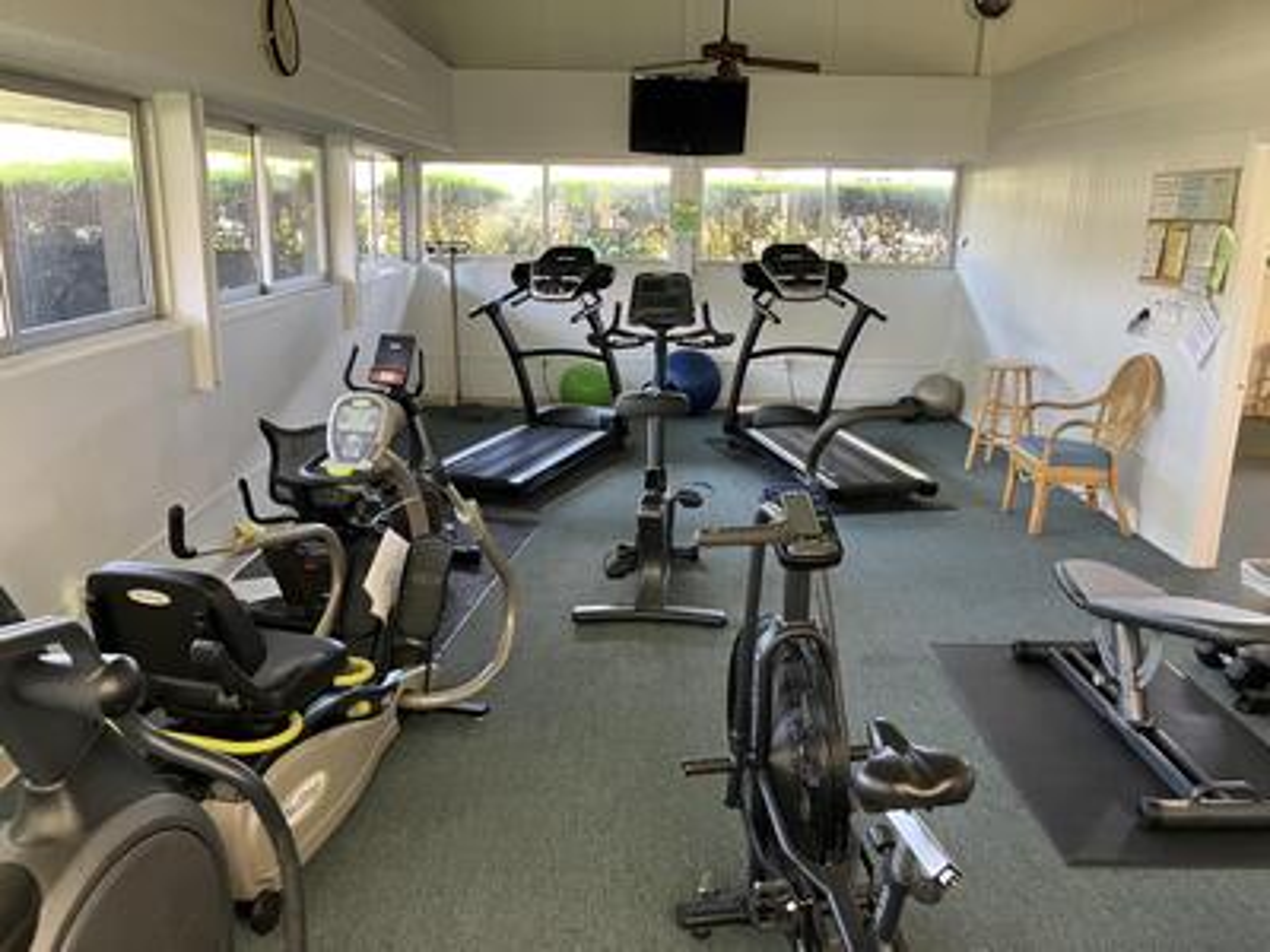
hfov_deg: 63.4
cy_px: 476
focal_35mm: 28
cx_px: 635
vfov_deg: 49.7
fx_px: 1027
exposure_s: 1/60
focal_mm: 3.99
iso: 250
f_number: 1.8
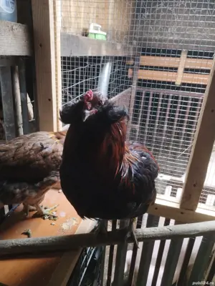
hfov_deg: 53.1
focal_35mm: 26
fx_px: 215
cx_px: 108
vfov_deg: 67.3
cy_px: 143
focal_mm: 4.75
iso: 810
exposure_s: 1/20
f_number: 1.8
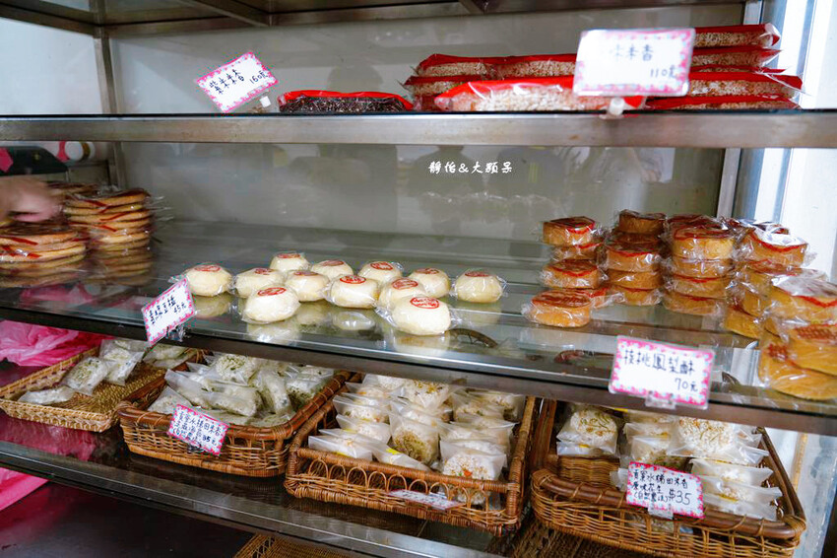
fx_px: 558
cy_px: 279
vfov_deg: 53.1
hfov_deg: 73.8
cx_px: 418
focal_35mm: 24
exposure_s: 1/30
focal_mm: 24
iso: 500
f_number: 4
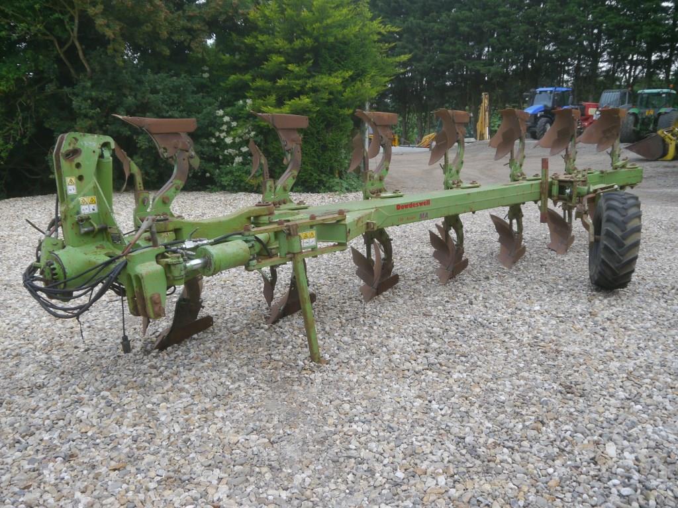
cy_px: 254
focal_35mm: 28
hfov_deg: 63.4
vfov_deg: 49.7
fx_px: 548
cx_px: 339
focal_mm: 14
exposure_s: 1/200
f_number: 4.5
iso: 160
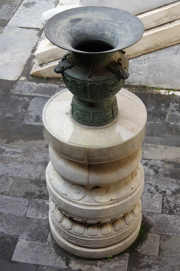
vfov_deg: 33.4
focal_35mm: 60
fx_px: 450
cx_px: 90
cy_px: 136
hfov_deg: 22.6
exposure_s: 1/80
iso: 160
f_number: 8
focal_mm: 40
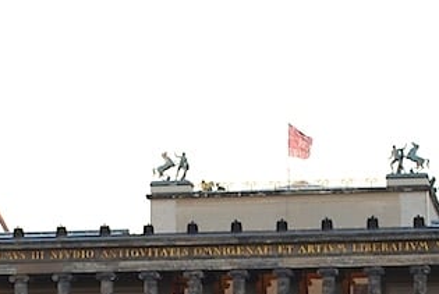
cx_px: 263
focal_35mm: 122
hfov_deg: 16.7
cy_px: 298
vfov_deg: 11.2
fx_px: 1490
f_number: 5
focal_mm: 32
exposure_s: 1/50
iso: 200
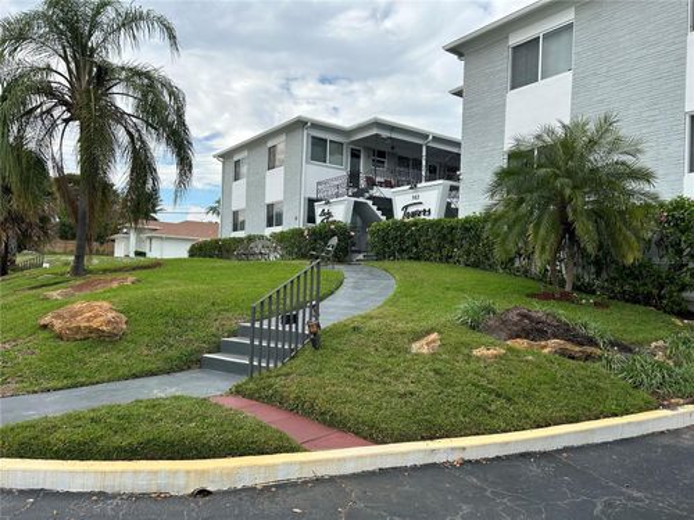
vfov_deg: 53.1
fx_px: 521
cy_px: 260
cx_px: 347
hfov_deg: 67.3
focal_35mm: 26
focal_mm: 5.7
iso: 50
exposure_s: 1/1751
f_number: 1.5
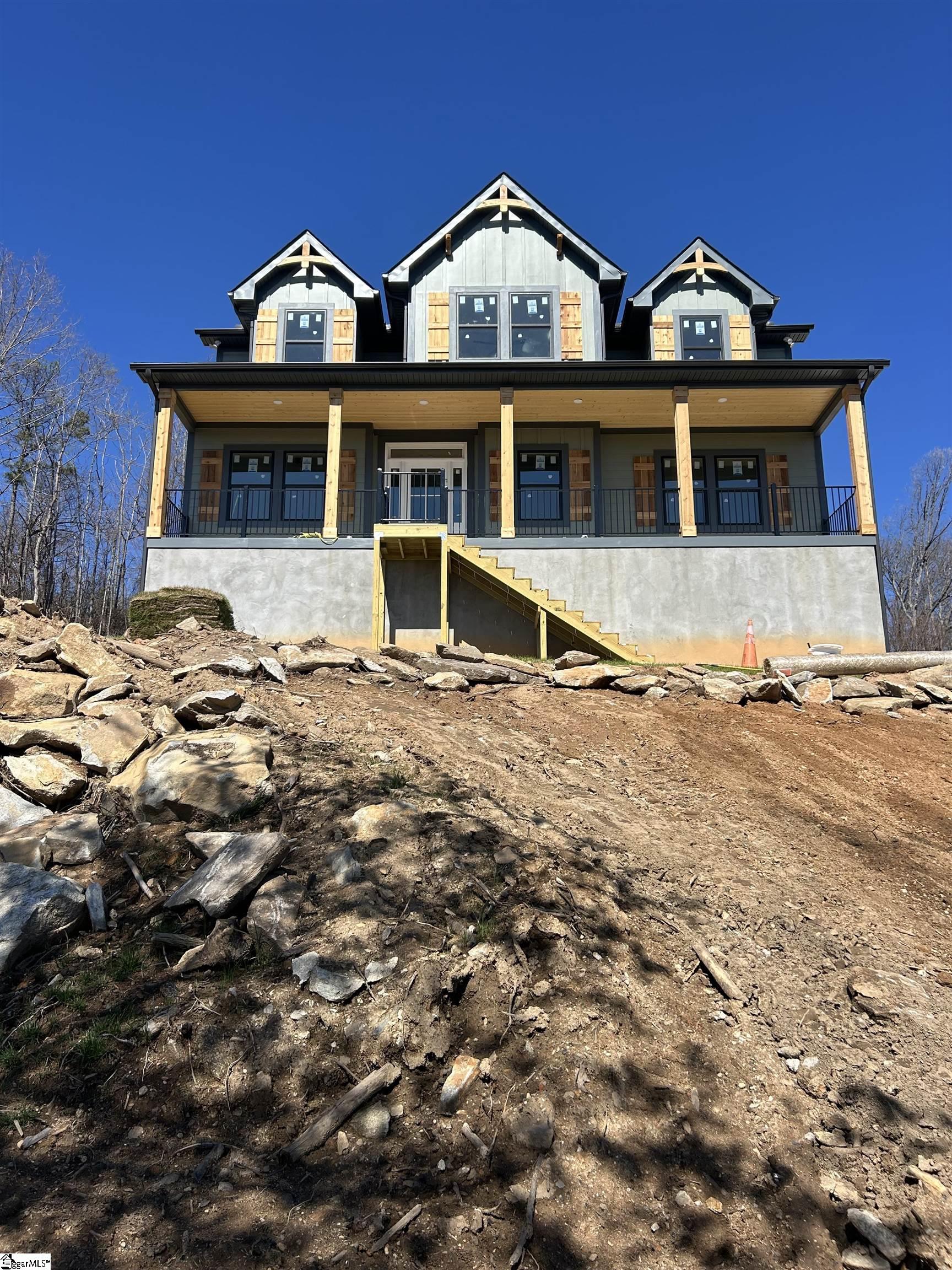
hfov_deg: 53.1
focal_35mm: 26
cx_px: 476
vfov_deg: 67.3
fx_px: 953
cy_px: 635
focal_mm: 5.7
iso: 50
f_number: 1.5
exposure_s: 1/4274
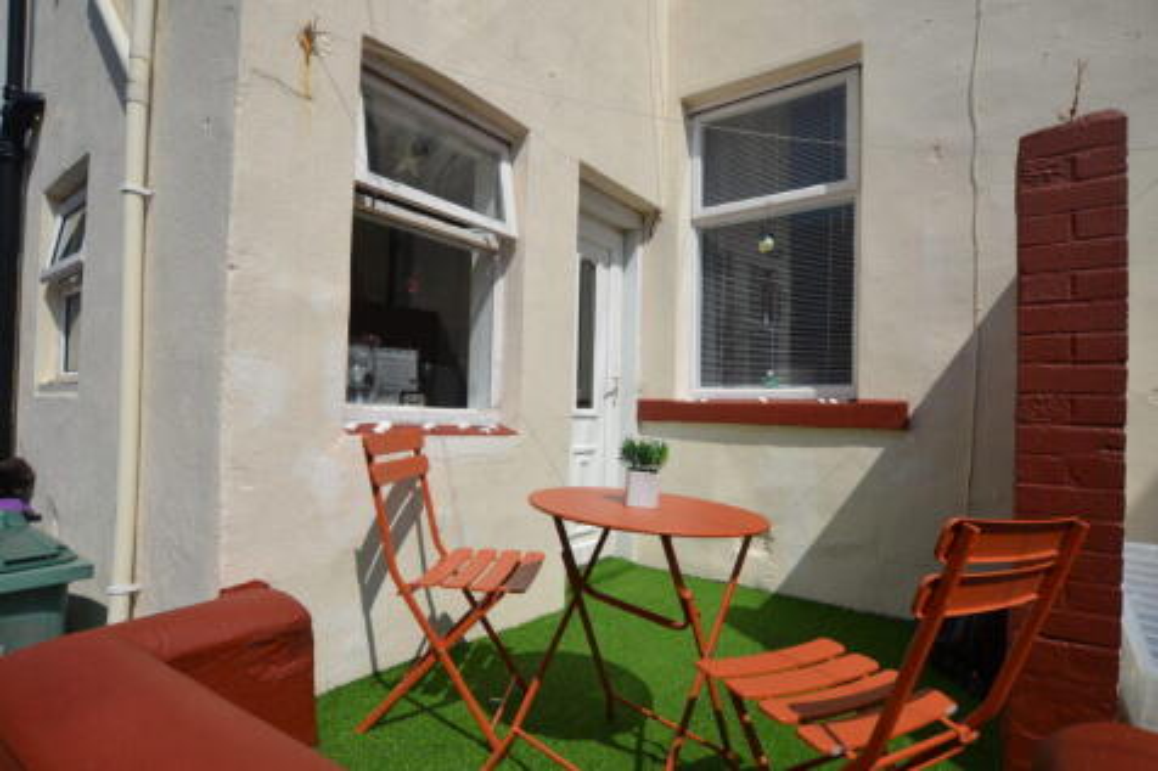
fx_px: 555
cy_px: 386
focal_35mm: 17
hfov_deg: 92.5
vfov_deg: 69.6
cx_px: 579
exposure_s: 1/320
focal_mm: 11.5
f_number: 9
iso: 100
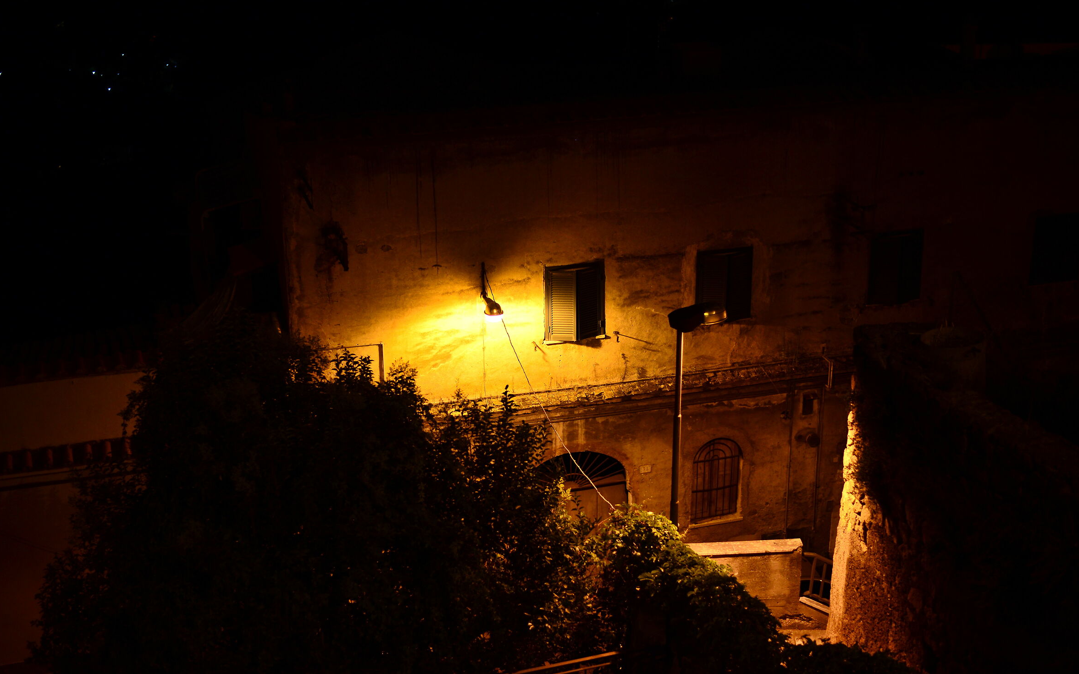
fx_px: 1529
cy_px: 358
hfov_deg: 38.9
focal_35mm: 52
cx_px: 538
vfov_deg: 24.9
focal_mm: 50
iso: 800
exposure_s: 1/80
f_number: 1.8
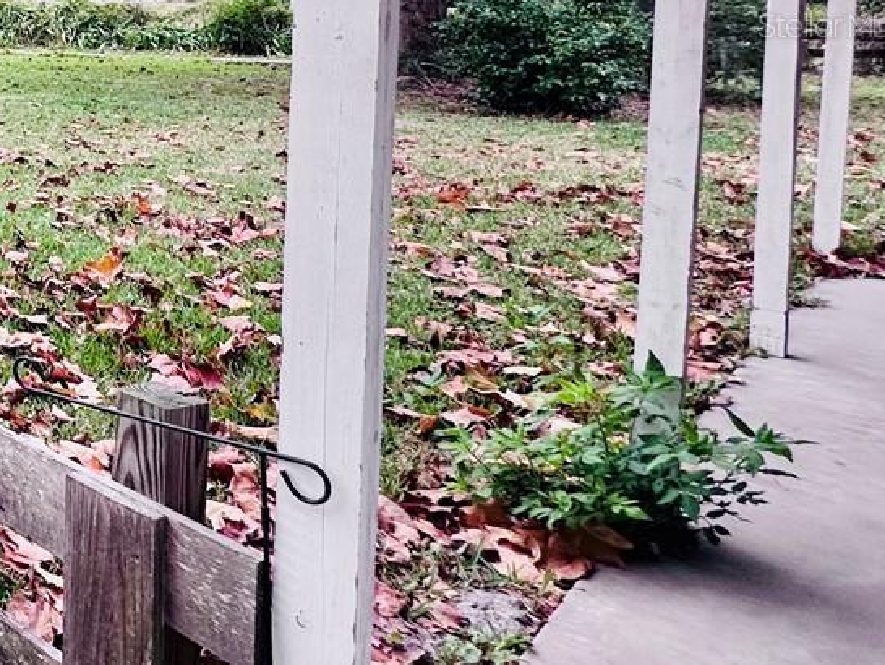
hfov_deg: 30.3
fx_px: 1049
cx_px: -386
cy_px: 24
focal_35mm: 41
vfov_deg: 32.7
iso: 40
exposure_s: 1/415
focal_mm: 2.22
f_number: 2.2
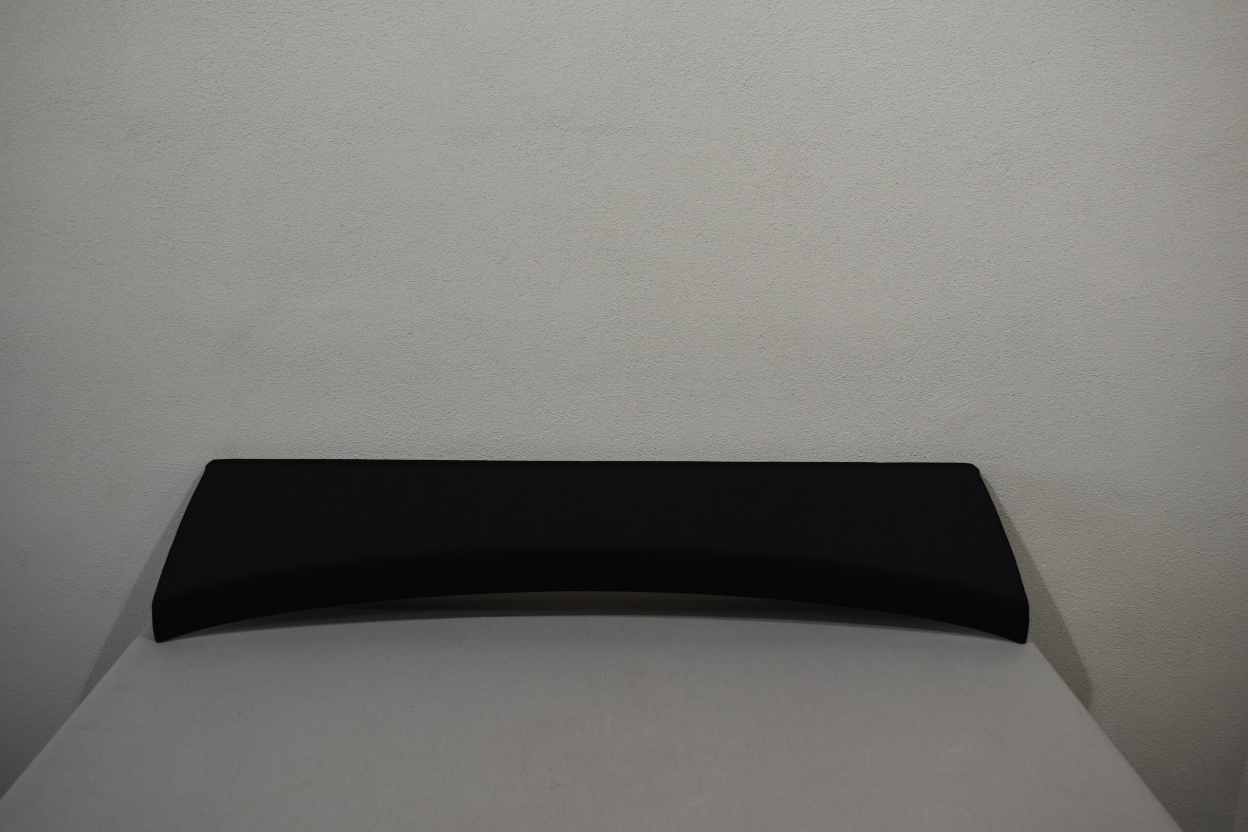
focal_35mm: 33
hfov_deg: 57.2
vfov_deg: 40.0
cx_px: 624
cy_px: 416
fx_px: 1144
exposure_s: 1/125
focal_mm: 22
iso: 250
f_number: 5.6
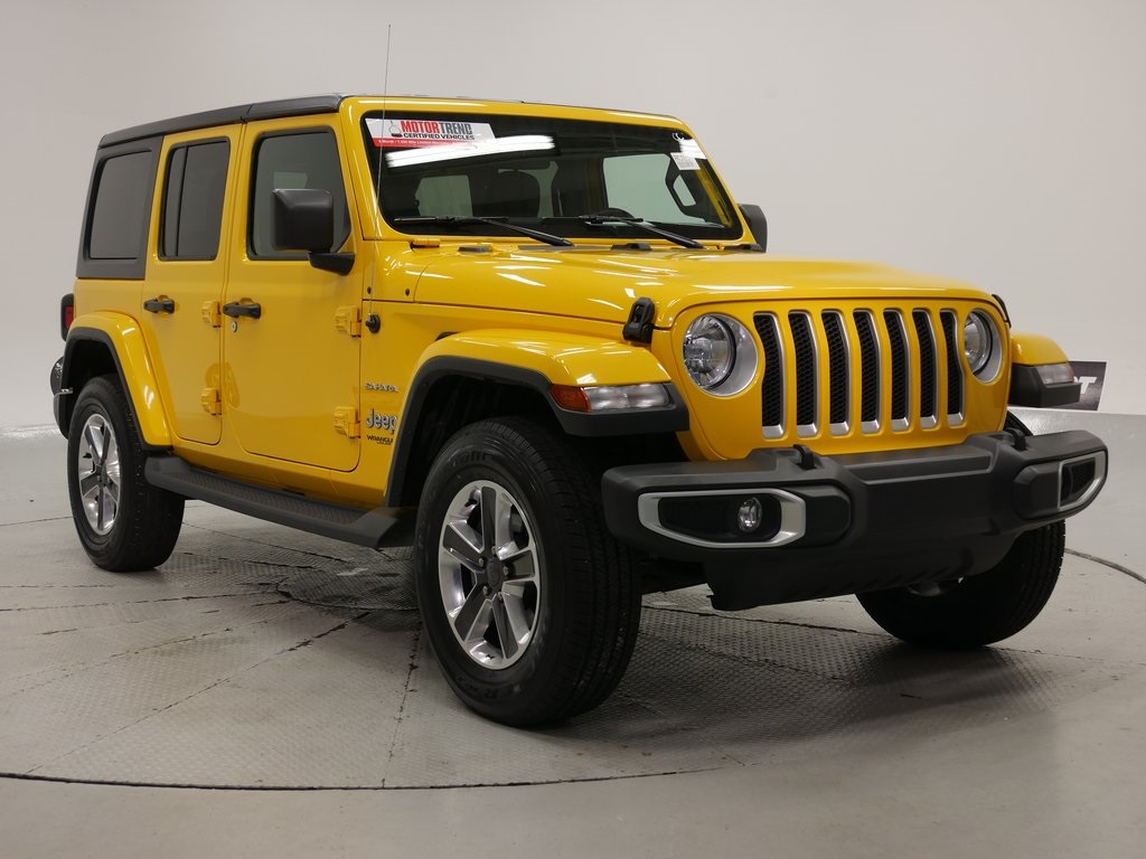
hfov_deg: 36.8
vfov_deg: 28.0
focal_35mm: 52
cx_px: 573
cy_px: 430
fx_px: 1722
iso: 250
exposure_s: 1/60
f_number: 5.3
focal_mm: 26
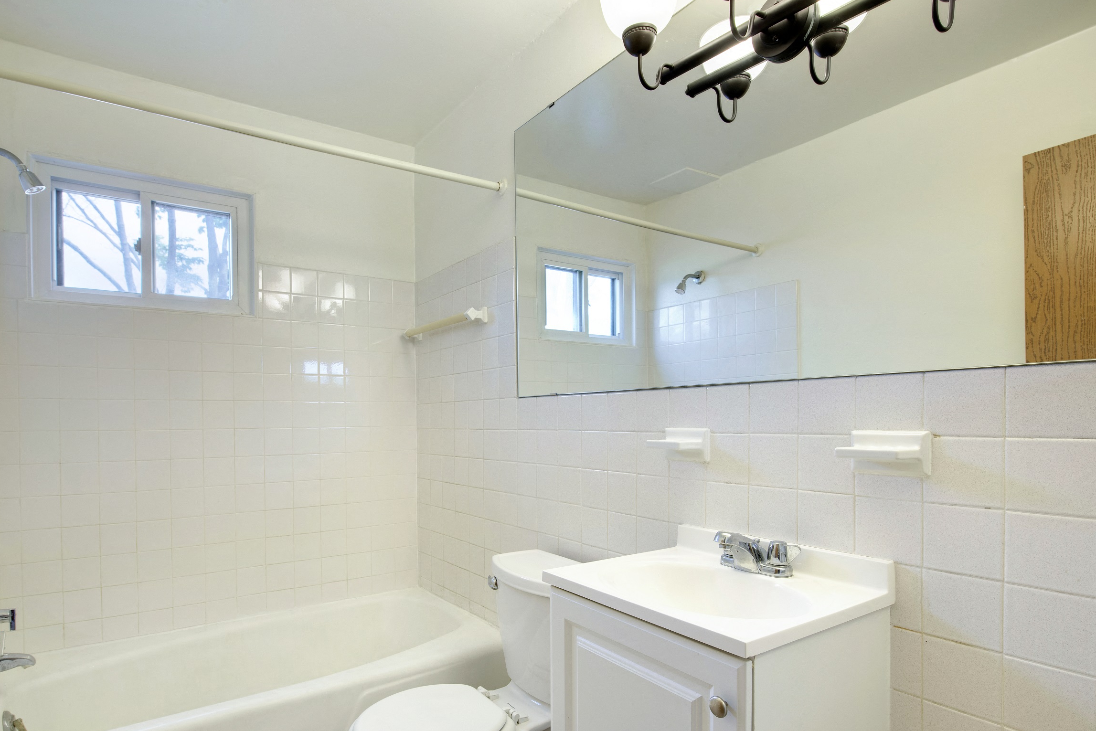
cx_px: 511
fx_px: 609
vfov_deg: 61.6
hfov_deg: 83.8
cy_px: 426
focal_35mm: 20
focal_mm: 17
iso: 400
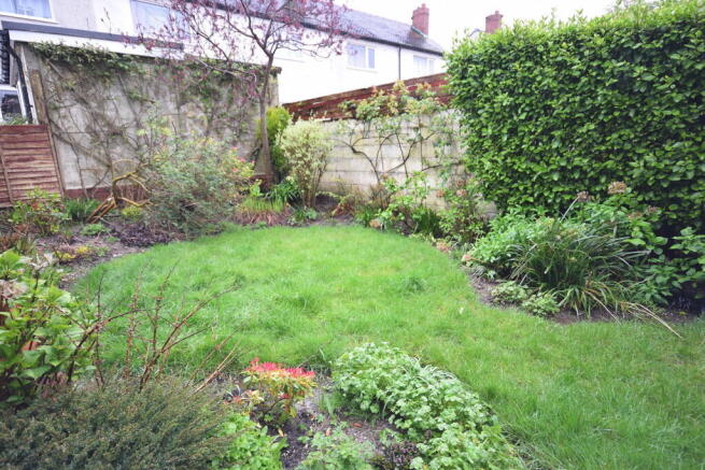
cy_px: 235
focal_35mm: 20
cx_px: 352
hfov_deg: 85.4
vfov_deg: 63.2
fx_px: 382
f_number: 5.6
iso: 400
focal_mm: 13
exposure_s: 1/125
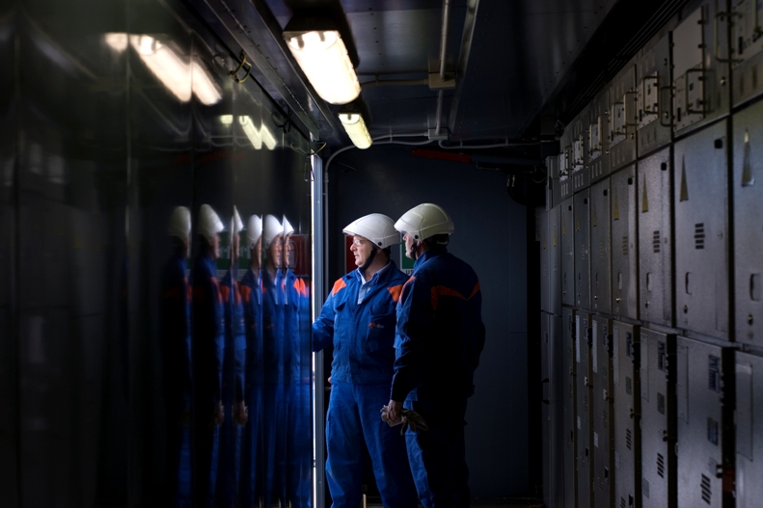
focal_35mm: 76
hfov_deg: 26.7
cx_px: 383
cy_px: 252
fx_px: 1610
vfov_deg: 17.9
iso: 100
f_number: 5
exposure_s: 1/80
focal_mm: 50
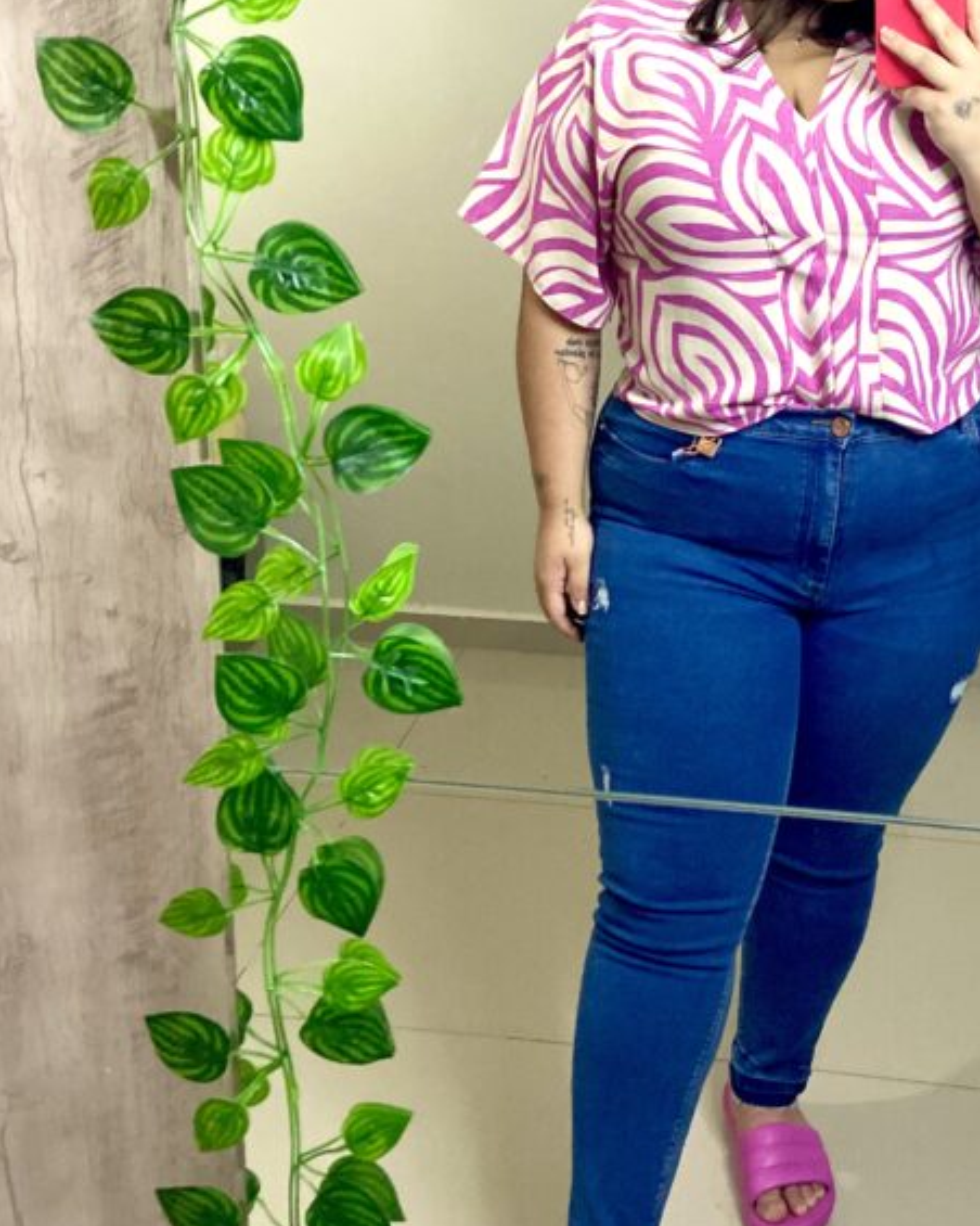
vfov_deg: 39.8
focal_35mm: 46
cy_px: 401
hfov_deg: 32.3
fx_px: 1668
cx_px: 707
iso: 500
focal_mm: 4.25
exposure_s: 1/40
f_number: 1.8
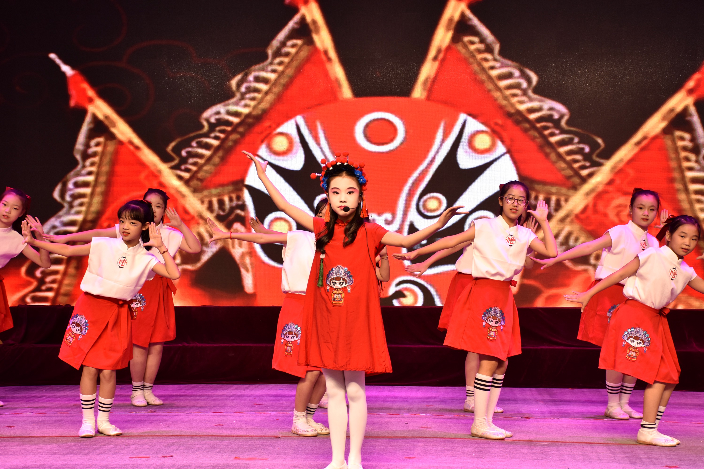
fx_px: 1408
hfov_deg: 28.1
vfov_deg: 18.9
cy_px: 234
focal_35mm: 72
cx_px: 352
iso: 400
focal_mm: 48
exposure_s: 1/100
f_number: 5.6
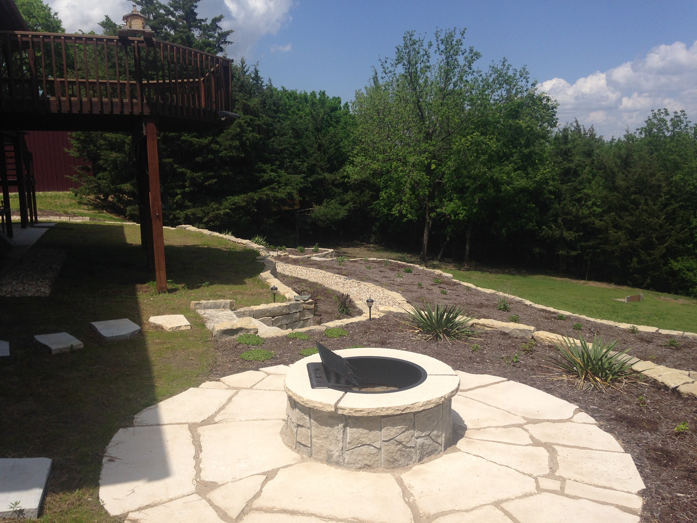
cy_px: 262
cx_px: 348
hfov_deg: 55.4
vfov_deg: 42.9
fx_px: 664
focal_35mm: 33
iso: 50
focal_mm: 4.12
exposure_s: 1/2584
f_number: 2.4
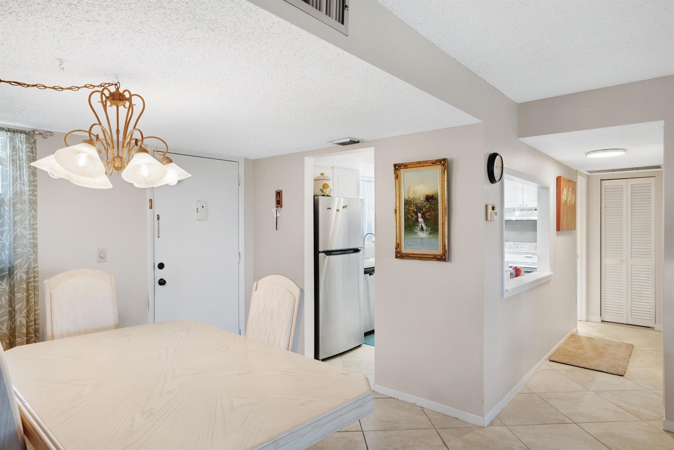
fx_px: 393
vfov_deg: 59.6
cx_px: 337
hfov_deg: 81.2
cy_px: 225
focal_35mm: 21
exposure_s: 1/20
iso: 2000
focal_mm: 21
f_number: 8
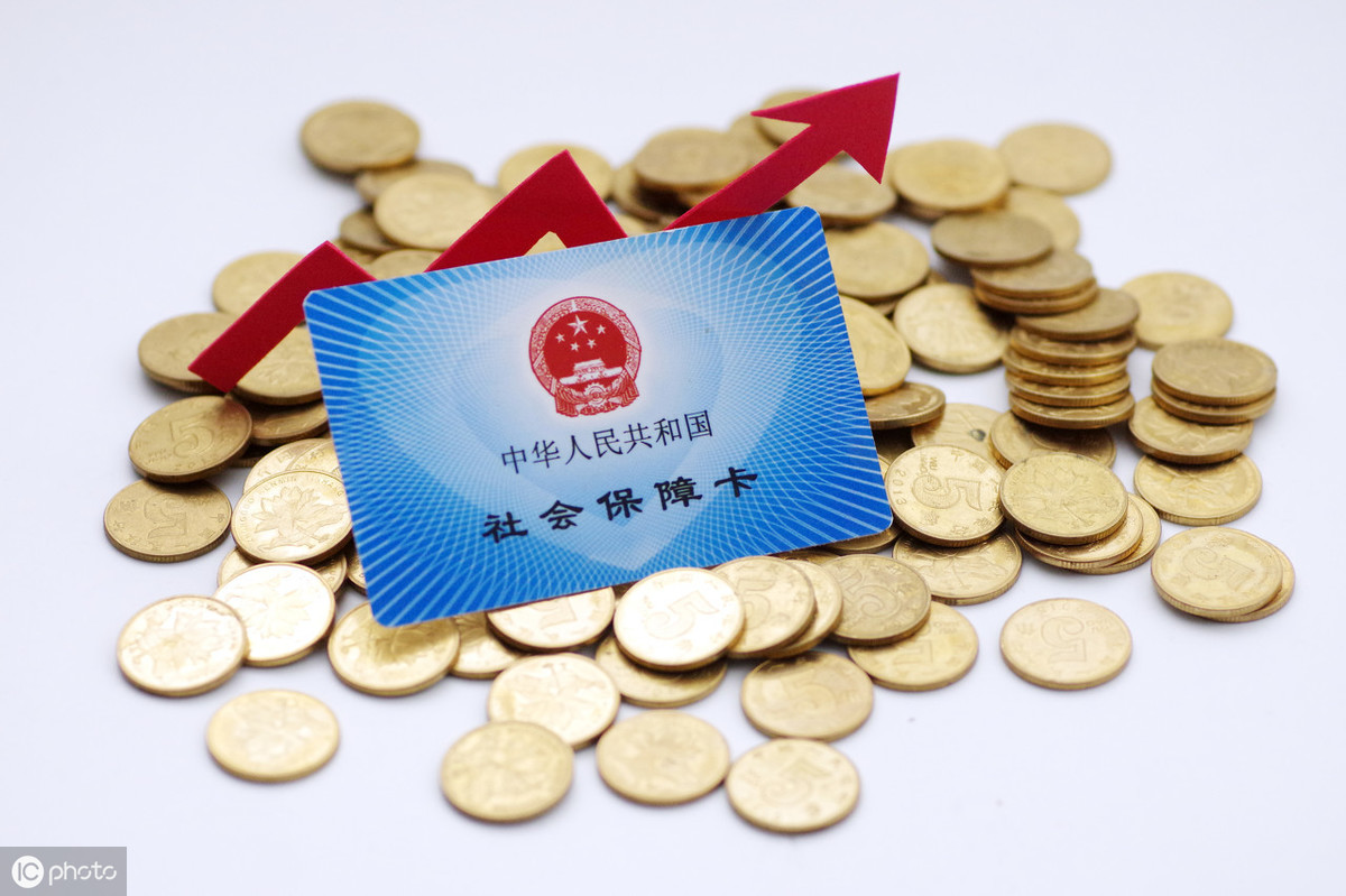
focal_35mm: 150
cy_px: 448
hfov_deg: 13.7
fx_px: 5606
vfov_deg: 9.1
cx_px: 673
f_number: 4
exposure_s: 1/60
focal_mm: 100
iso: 1600
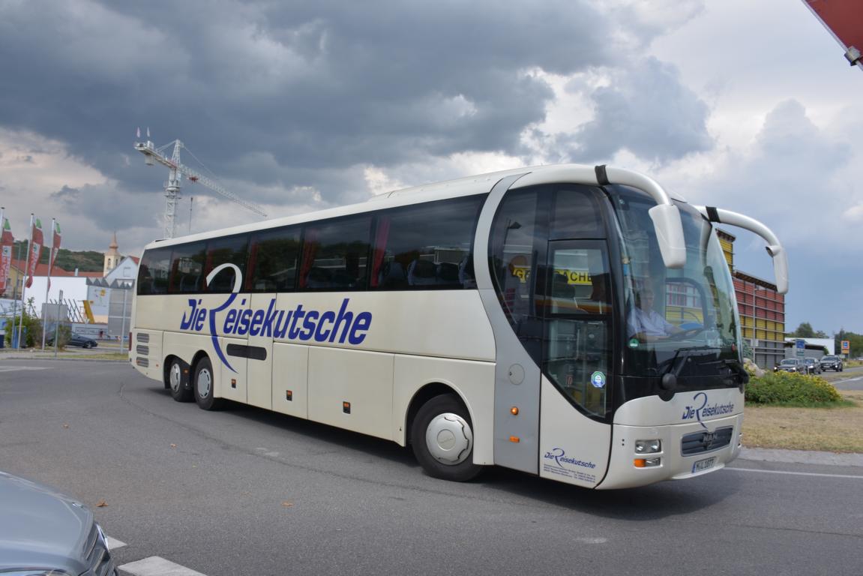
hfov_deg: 67.4
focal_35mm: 27
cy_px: 288
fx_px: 647
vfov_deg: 48.0
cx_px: 432
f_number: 8
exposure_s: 1/400
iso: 100
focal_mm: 18
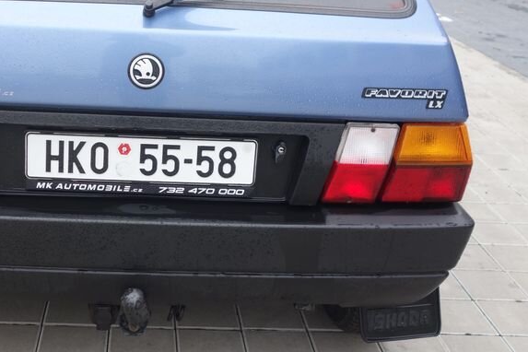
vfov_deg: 26.8
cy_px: 106
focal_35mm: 50
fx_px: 733
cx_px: 161
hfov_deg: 39.0
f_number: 3.2
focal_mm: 10.4
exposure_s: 1/100
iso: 125
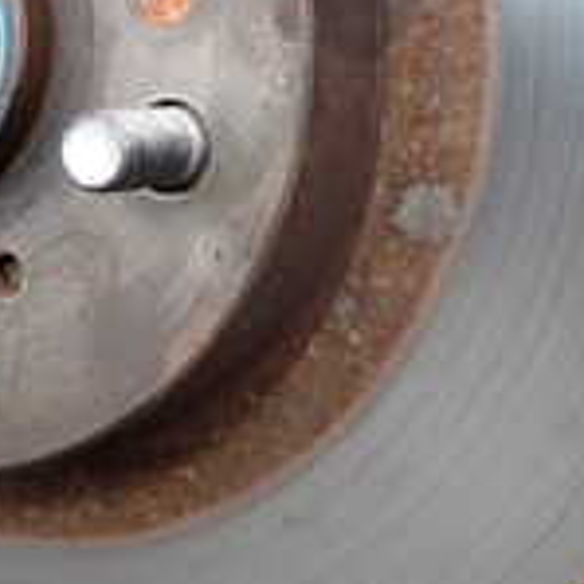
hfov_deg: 19.4
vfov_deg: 19.0
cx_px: 172
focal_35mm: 89
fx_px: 1699
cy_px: 20
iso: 200
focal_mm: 4.5
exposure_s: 1/60
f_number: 2
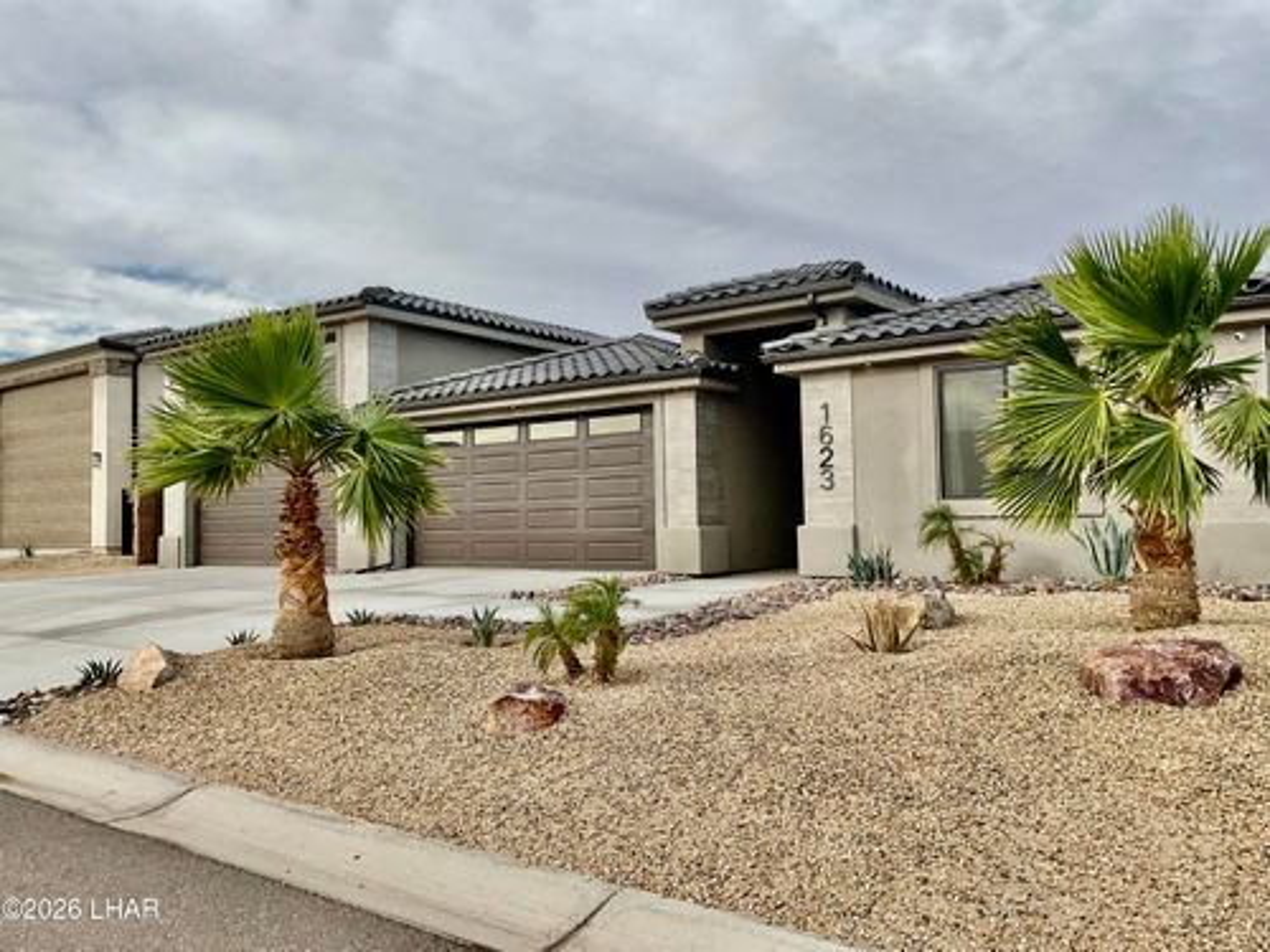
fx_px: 1064
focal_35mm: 29
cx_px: 635
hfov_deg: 61.7
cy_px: 476
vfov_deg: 48.2
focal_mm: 3
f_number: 1.8
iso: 16
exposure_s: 1/1534
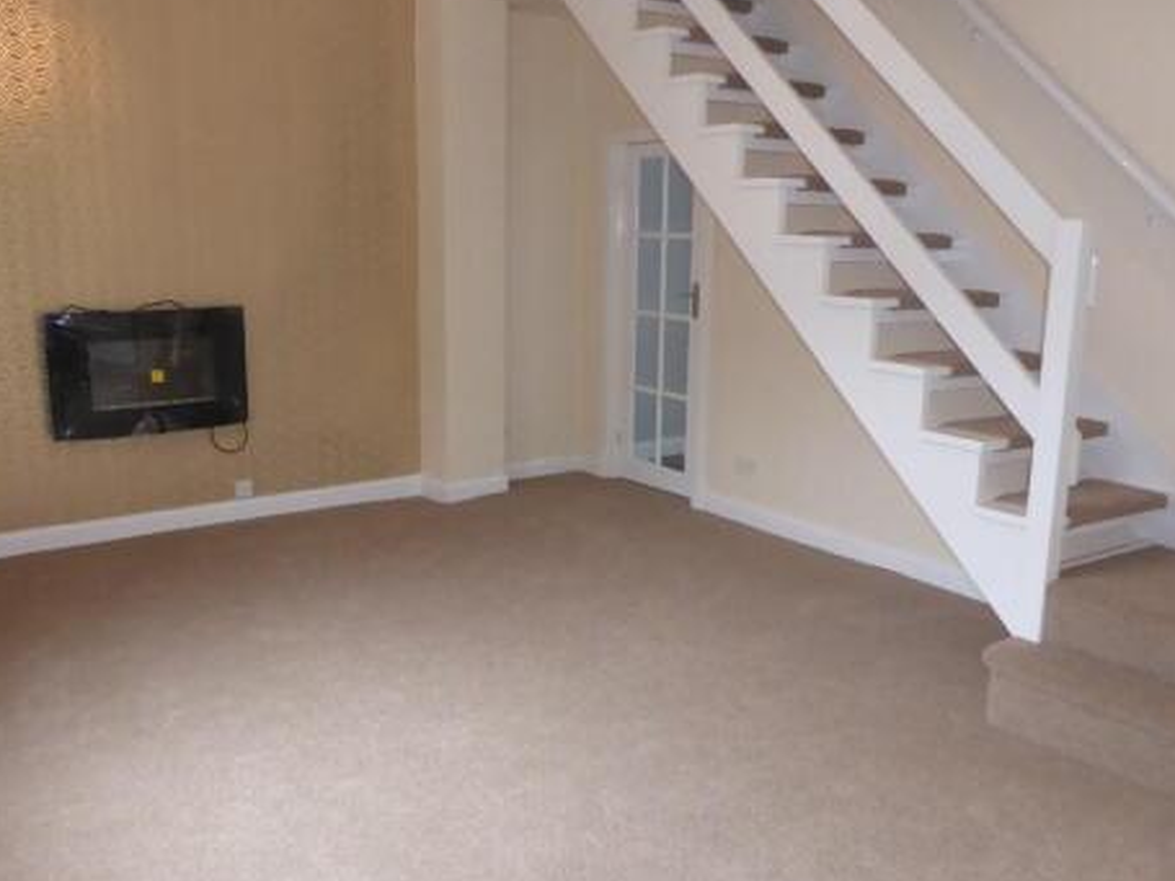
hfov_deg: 56.7
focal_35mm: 32
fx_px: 1086
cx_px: 533
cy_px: 482
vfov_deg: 44.1
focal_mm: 4.3
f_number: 3.3
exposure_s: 1/60
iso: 320
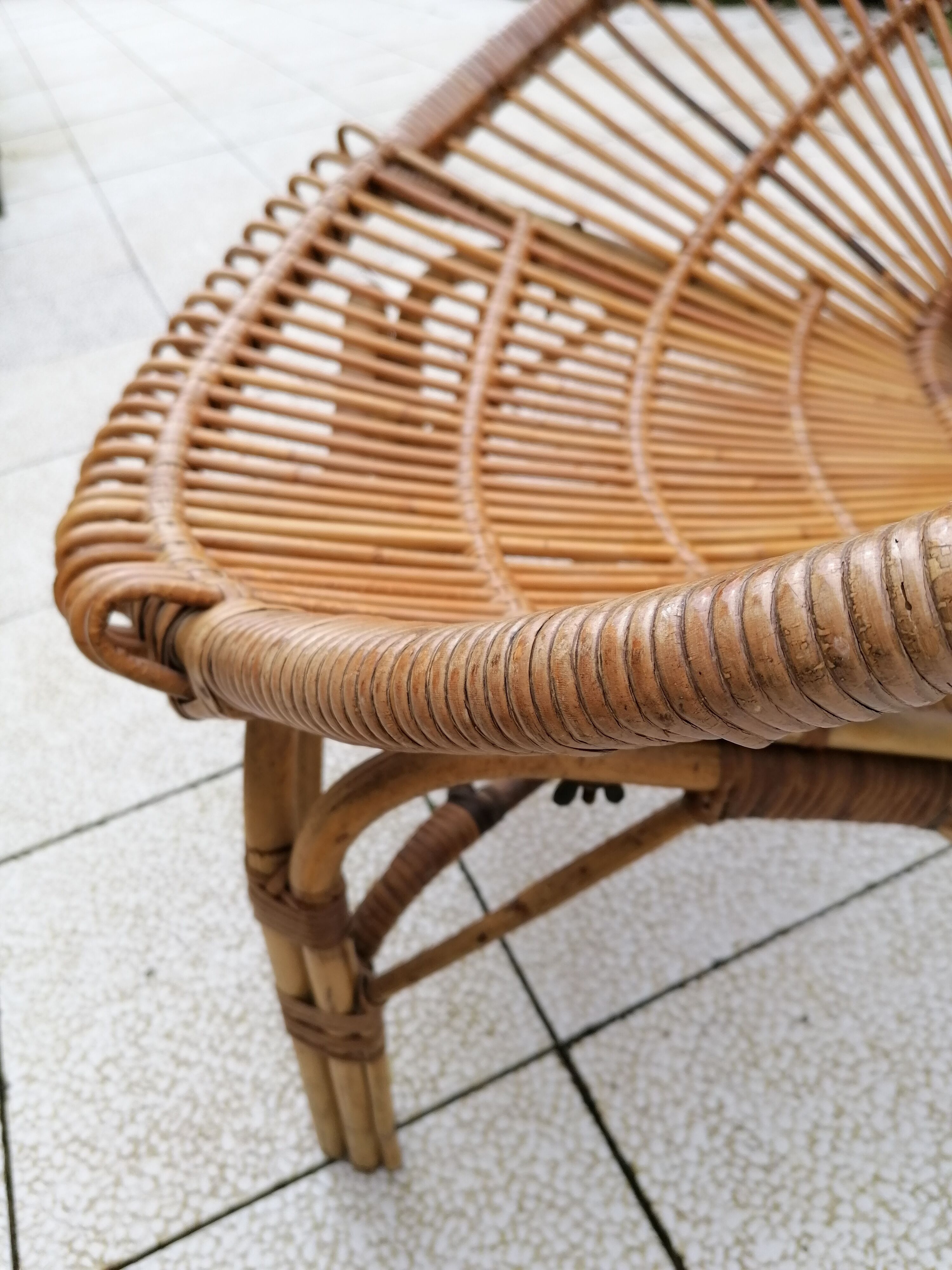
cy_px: 635
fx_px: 990
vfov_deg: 65.3
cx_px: 476
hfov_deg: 51.4
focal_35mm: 27
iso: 50
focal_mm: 4.75
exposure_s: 1/473
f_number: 1.8
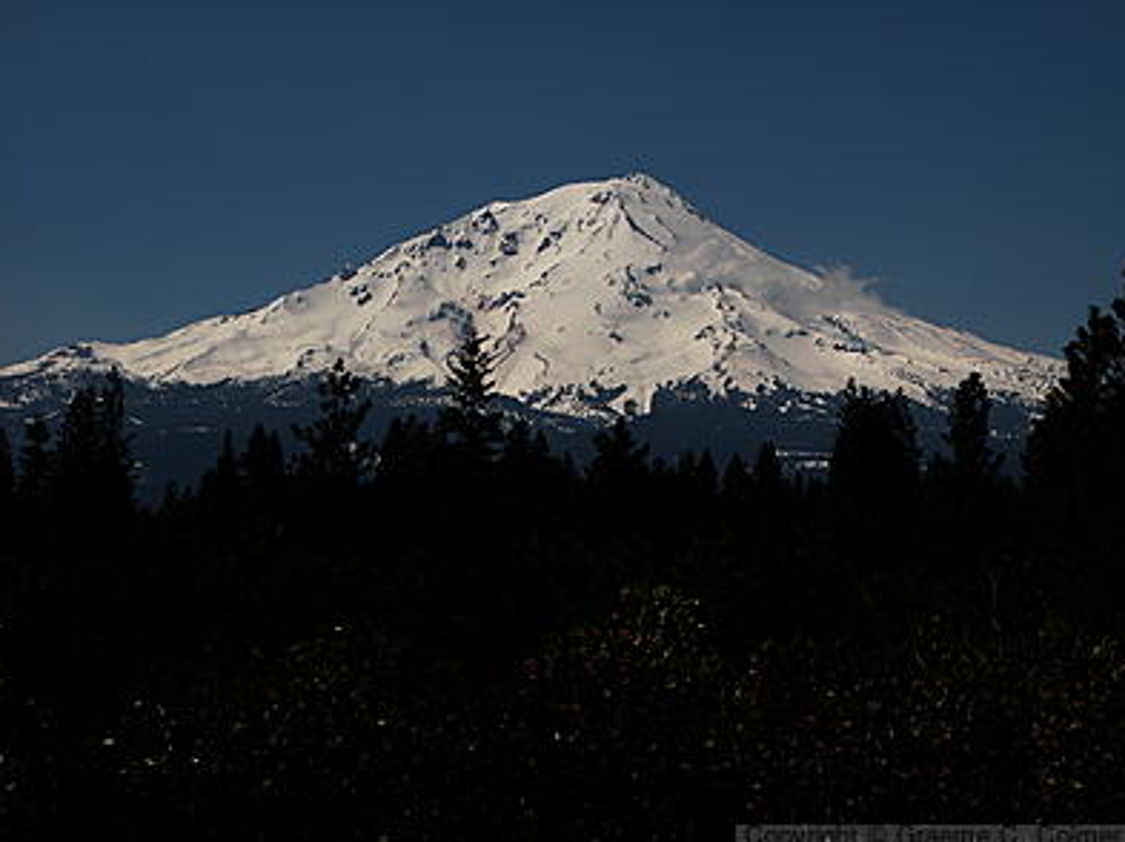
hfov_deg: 18.2
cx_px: 561
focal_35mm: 108
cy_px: 424
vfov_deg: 13.7
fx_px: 3507
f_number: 7.4
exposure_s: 1/736
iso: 100
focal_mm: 27.3
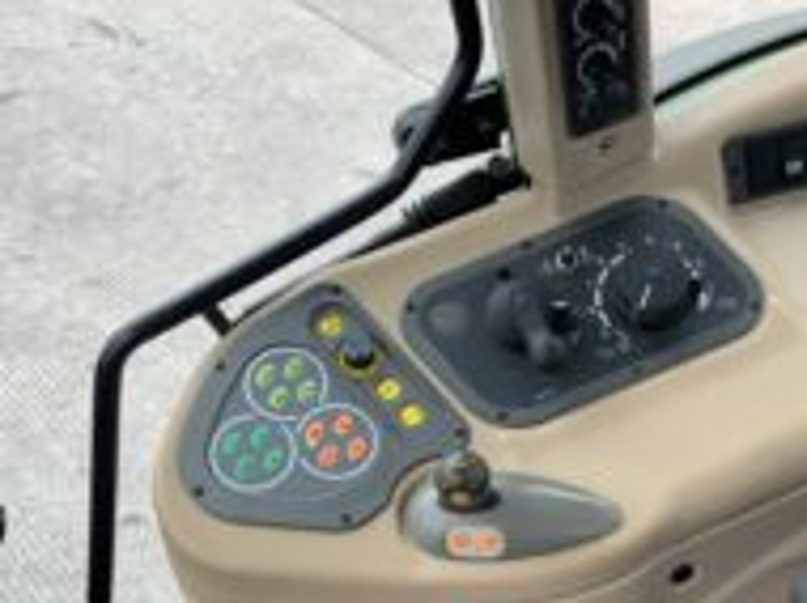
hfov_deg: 34.5
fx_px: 1281
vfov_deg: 25.9
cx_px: 561
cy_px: 497
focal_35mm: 55
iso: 16
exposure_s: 1/289
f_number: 1.8
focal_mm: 3
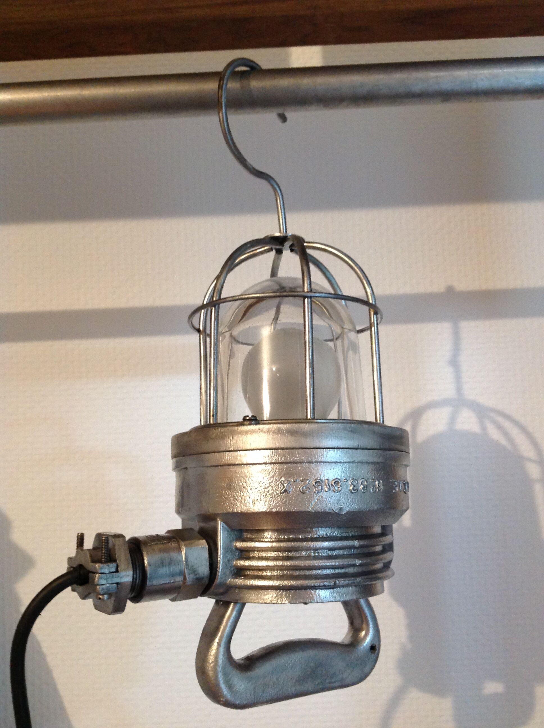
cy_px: 364
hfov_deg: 40.6
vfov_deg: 52.7
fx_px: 735
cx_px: 272
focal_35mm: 35
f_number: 2.4
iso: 250
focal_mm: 4.28
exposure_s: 1/15
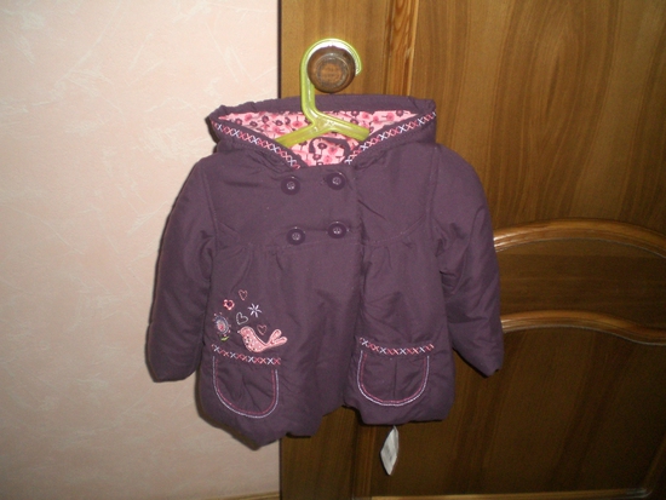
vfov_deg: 37.7
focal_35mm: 38
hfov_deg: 49.0
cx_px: 333
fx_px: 731
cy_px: 250
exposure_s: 1/60
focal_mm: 6.3
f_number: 3.1
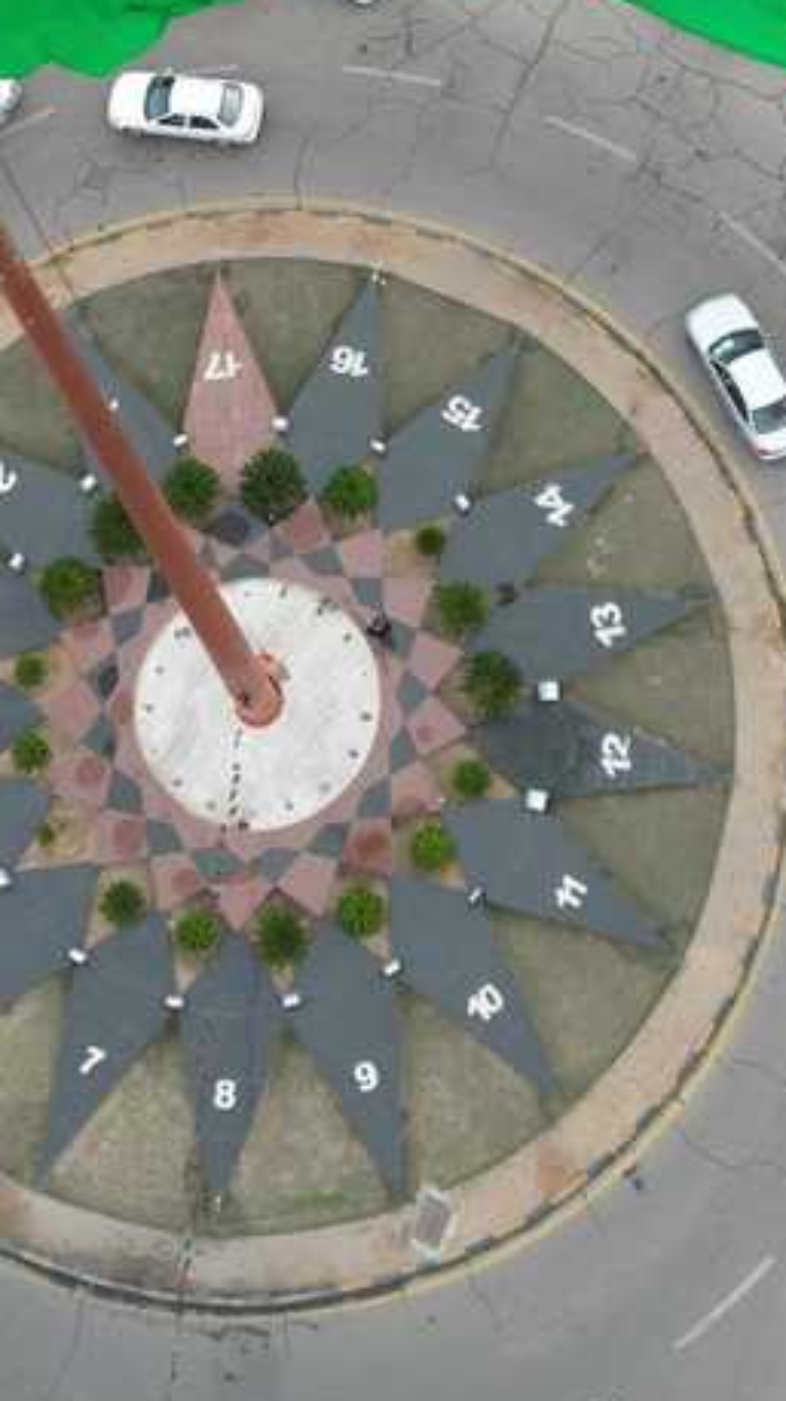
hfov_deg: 18.8
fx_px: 2376
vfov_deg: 31.5
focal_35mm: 64
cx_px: 440
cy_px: 174
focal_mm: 6.72
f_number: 1.7
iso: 130
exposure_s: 1/800
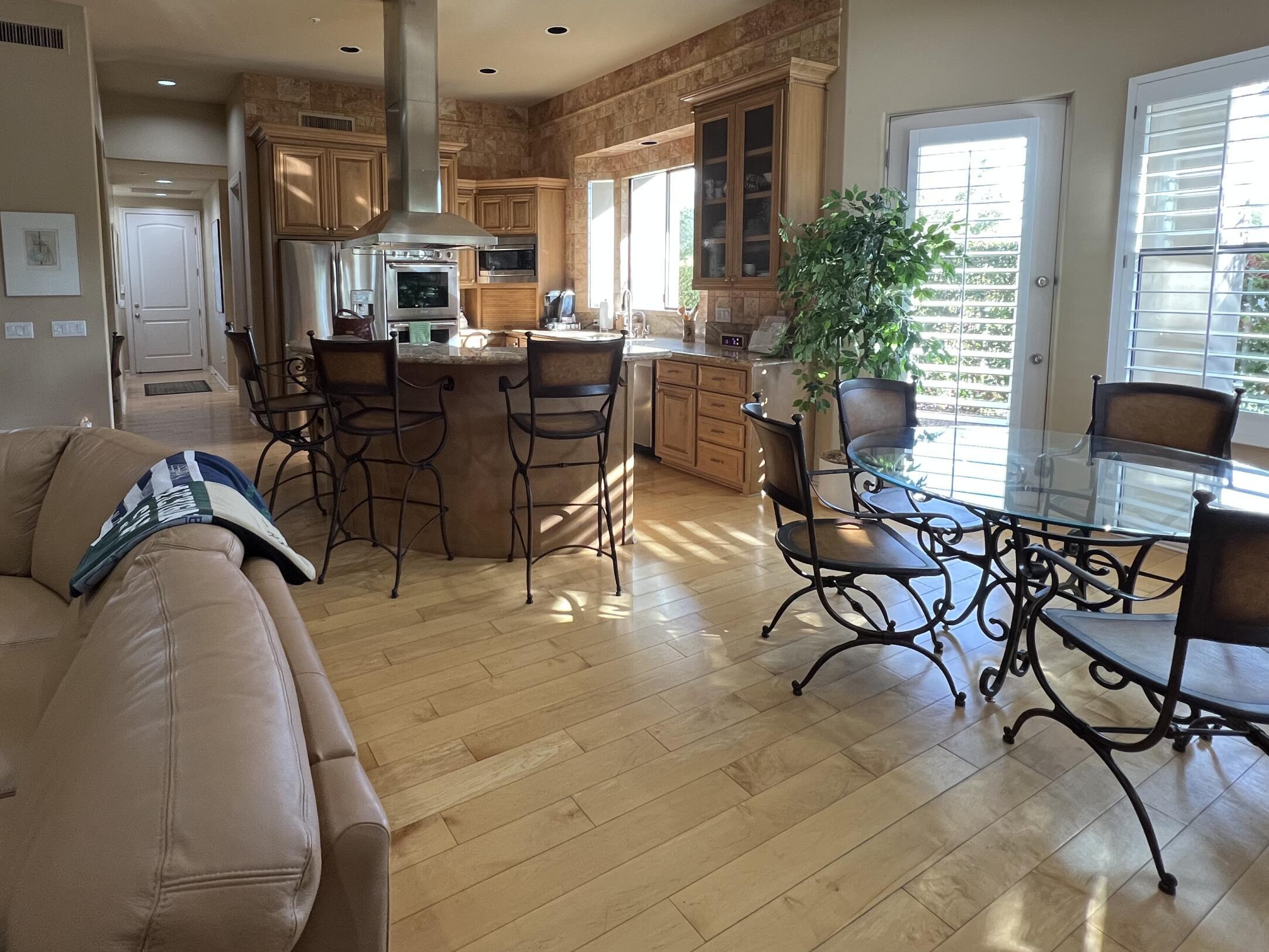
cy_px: 353
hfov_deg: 87.2
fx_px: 660
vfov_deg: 70.4
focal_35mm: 18
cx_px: 541
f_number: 1.8
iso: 250
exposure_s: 1/120
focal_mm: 1.57
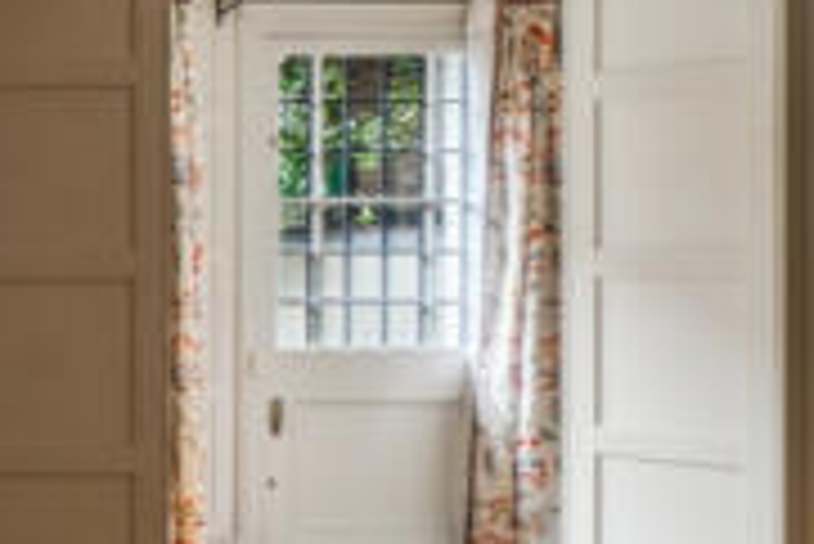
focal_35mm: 85
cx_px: -1412
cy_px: 214
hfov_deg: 12.9
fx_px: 1923
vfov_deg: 16.1
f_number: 8
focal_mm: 10
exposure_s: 1/3.33
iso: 640
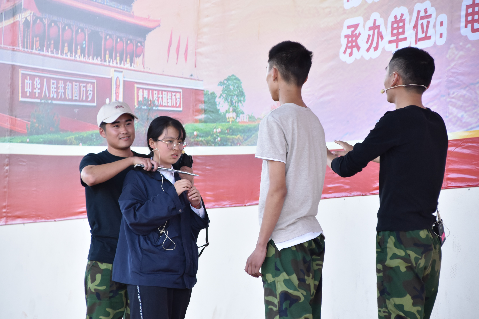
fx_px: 2435
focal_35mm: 183
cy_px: 160
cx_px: 240
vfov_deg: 7.5
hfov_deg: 11.2
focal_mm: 122
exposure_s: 1/200
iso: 720
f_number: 5.6
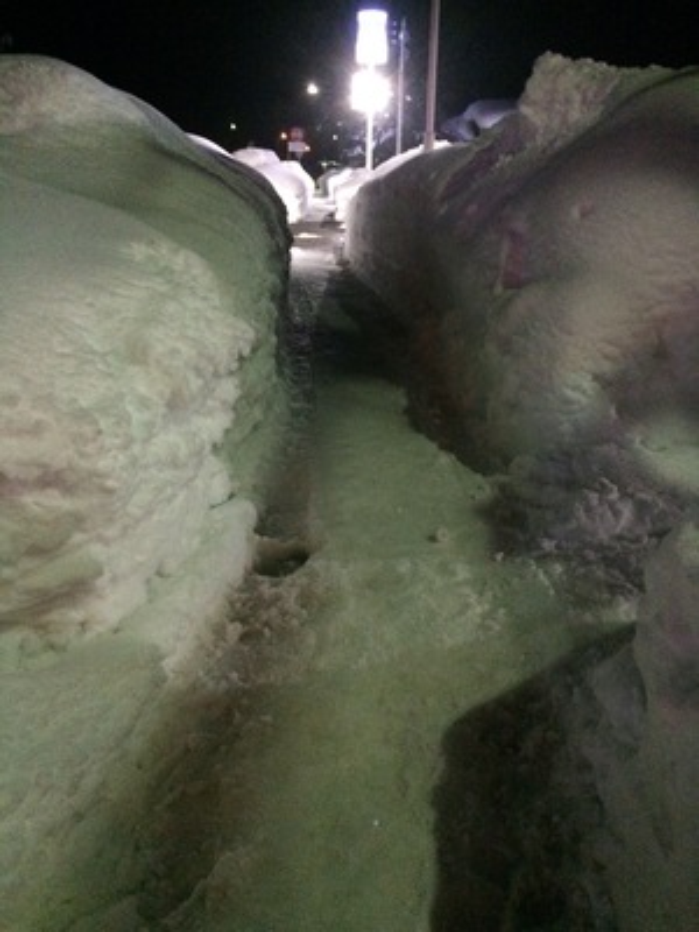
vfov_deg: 61.7
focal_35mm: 29
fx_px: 781
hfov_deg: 48.2
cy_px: 466
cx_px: 350
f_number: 2.2
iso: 500
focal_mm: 4.15
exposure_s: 1/15
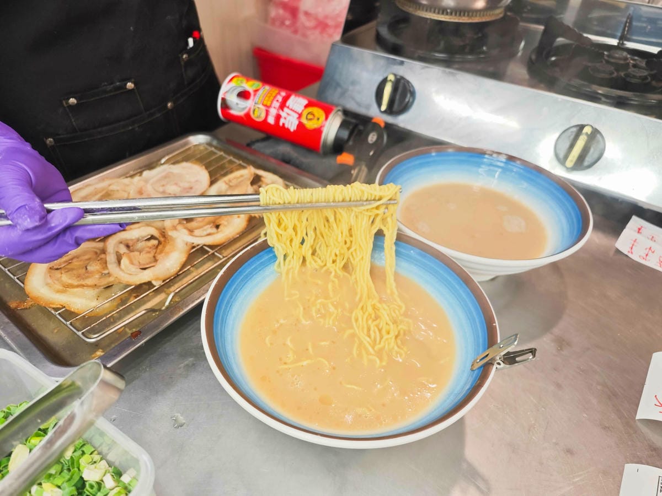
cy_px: 248
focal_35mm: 23
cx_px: 331
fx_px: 440
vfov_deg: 58.9
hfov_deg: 73.9
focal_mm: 8.72
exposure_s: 1/120
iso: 160
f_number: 2
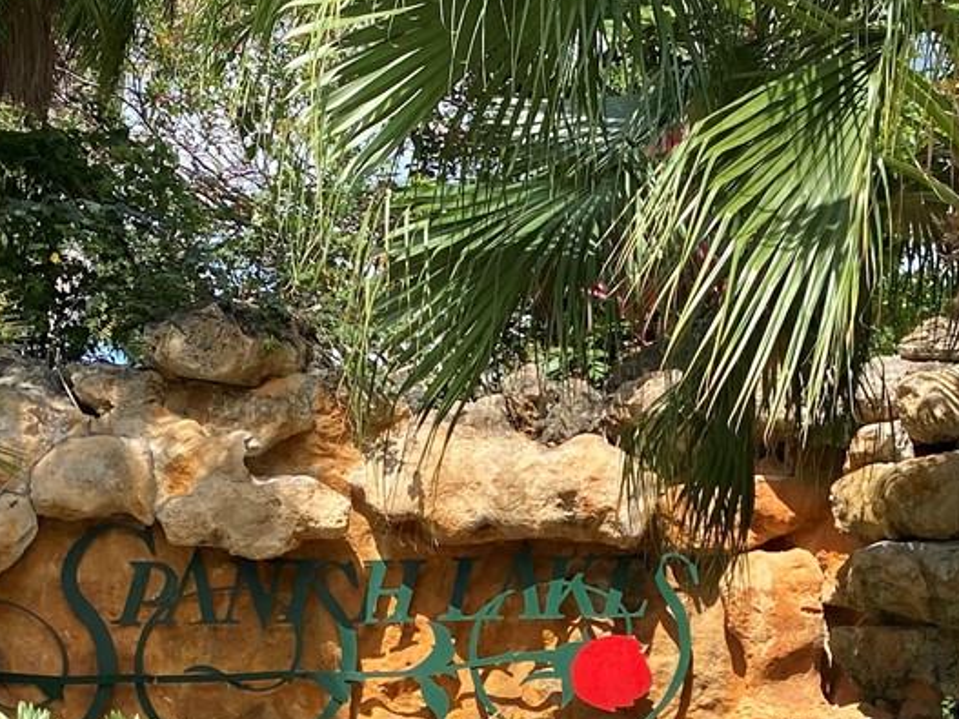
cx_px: 679
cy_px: 830
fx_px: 2188
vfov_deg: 17.9
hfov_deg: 24.5
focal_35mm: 79
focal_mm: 4.25
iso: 32
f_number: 1.8
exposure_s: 1/1429
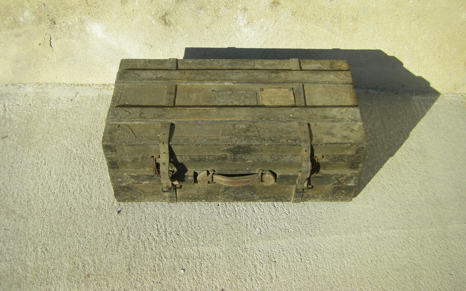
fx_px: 521
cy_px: 127
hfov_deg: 48.2
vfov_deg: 31.2
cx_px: 237
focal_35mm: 41
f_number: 7
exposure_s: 1/200
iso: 64
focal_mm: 6.3
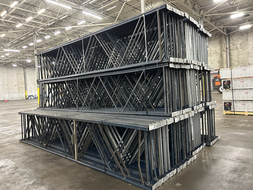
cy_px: 95
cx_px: 126
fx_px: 190
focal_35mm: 26
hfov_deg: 67.3
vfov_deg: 53.1
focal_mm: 5.7
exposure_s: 1/60
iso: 500
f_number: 1.5
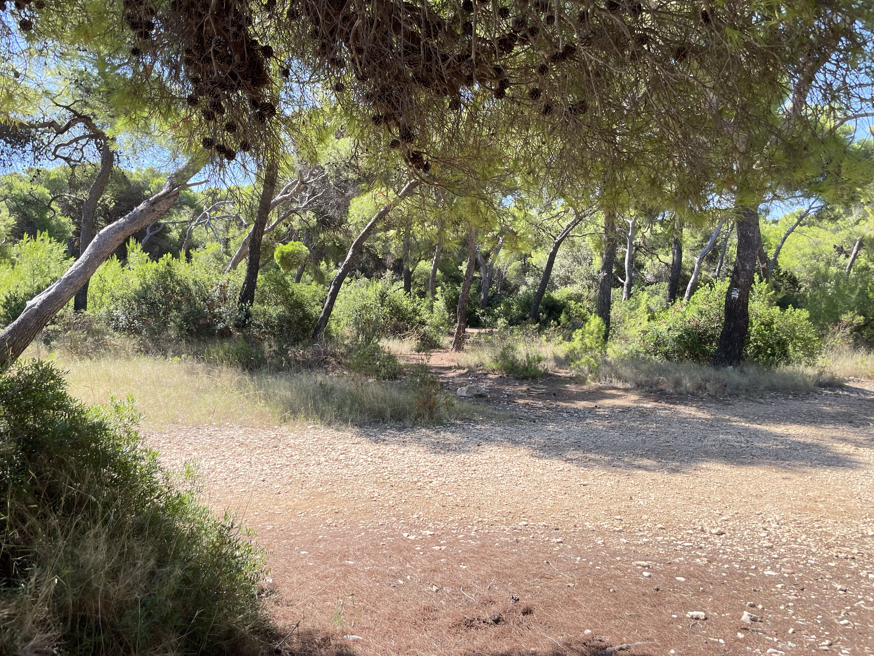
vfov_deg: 53.1
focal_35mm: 26
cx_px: 437
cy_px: 328
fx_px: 656
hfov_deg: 67.3
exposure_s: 1/882
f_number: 1.6
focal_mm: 4.2
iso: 32
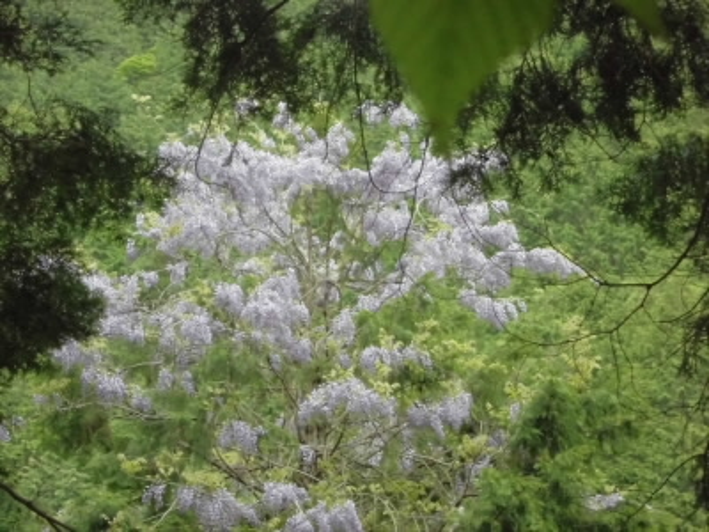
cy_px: 266
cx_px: 354
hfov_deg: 16.1
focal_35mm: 122
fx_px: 2499
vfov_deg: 12.1
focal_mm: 21.8
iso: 400
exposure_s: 1/60
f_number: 5.6
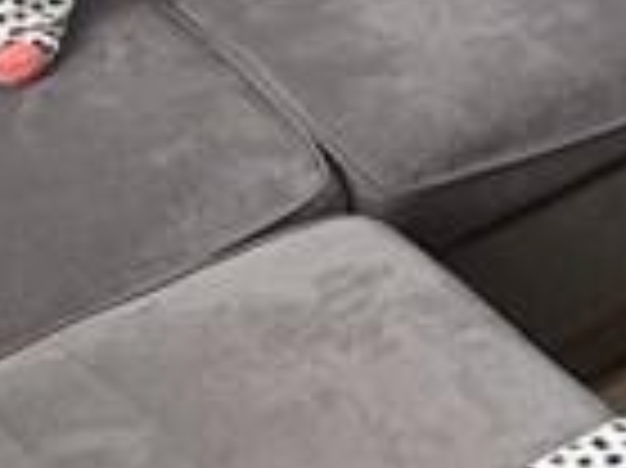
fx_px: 1861
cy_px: -320
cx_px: 1139
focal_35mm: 103
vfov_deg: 13.2
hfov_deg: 16.1
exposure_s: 1/74
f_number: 2.2
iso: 250
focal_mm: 2.22
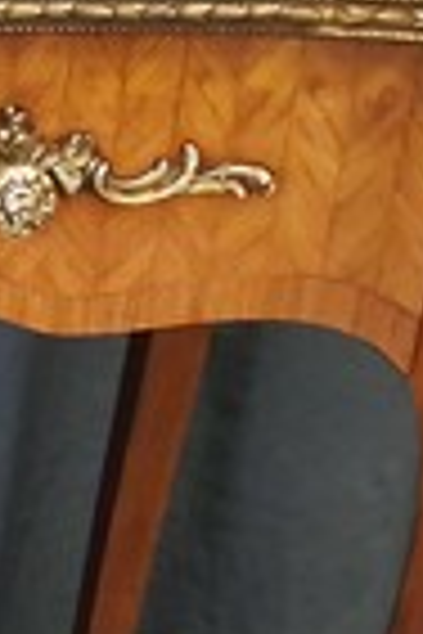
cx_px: -810
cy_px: 535
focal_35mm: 142
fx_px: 2503
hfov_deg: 8.3
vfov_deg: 14.3
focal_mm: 5.23
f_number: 1.8
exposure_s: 1/20
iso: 1250
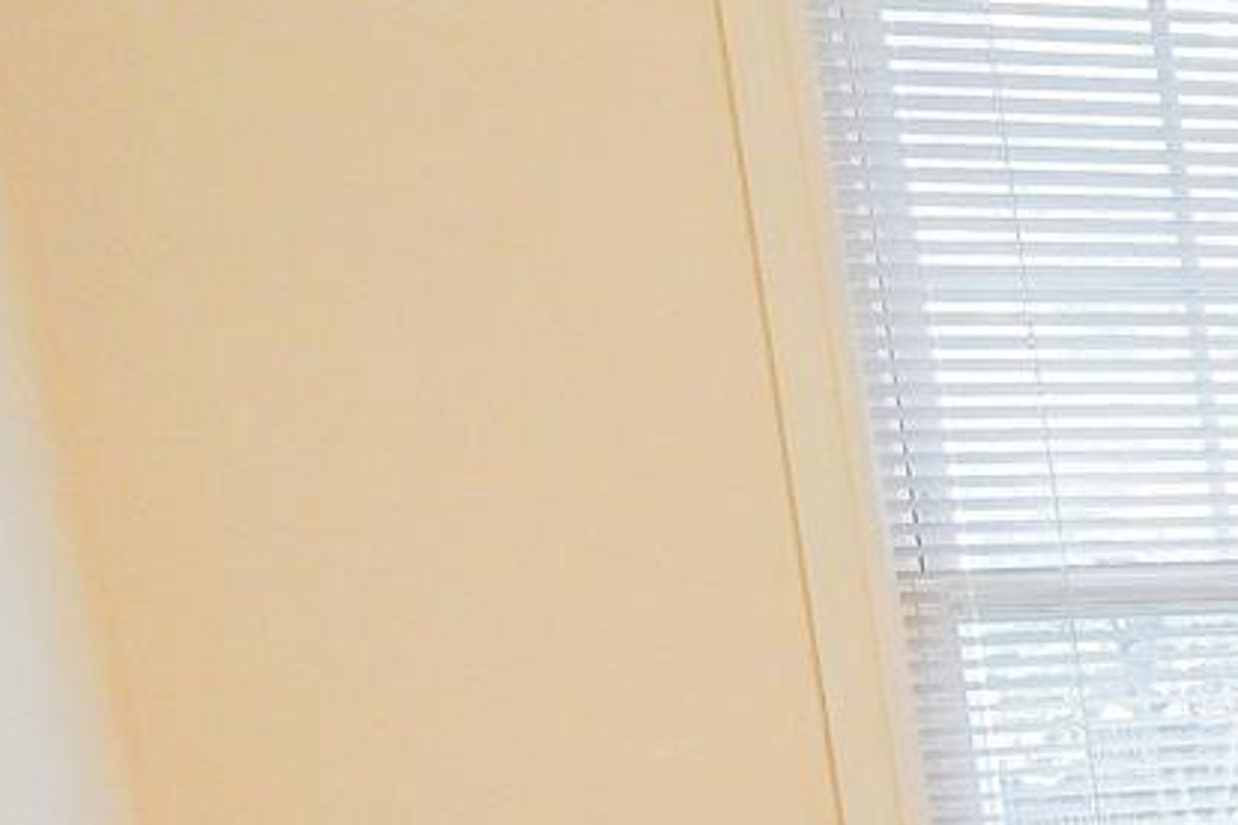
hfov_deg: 17.5
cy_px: 1388
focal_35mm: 86
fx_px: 2956
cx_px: 2425
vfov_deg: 14.4
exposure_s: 1/160
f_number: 4
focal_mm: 17.4
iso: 1600
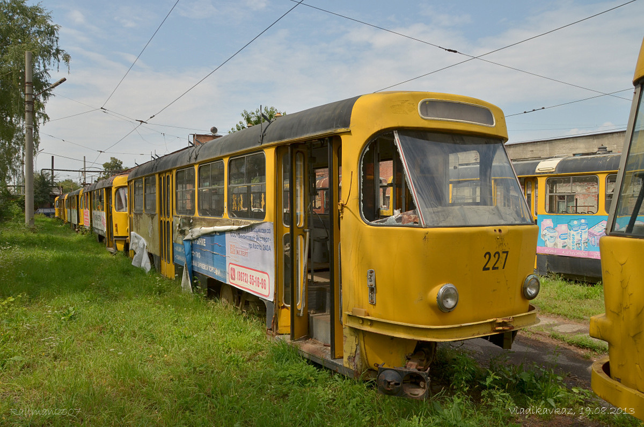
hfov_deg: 67.5
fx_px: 482
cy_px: 214
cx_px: 322
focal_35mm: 27
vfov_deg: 47.7
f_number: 10
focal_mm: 18
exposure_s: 1/400
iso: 200
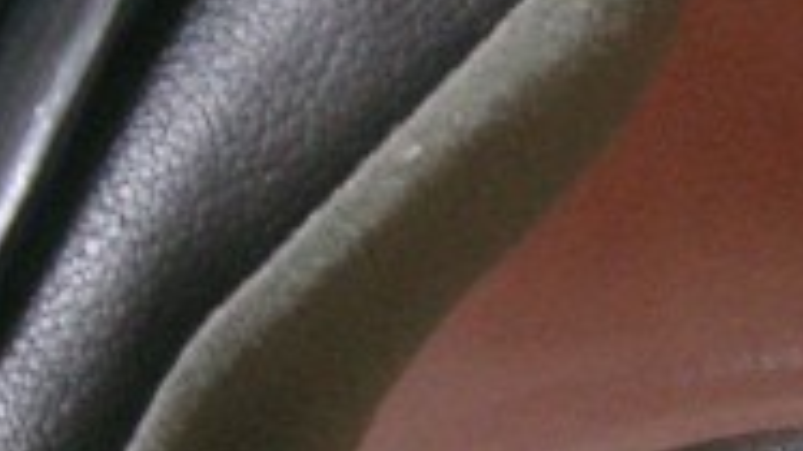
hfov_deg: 15.2
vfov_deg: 8.8
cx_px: 885
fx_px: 2937
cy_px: 249
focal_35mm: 138
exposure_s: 1/8
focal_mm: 7.6
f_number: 2.6
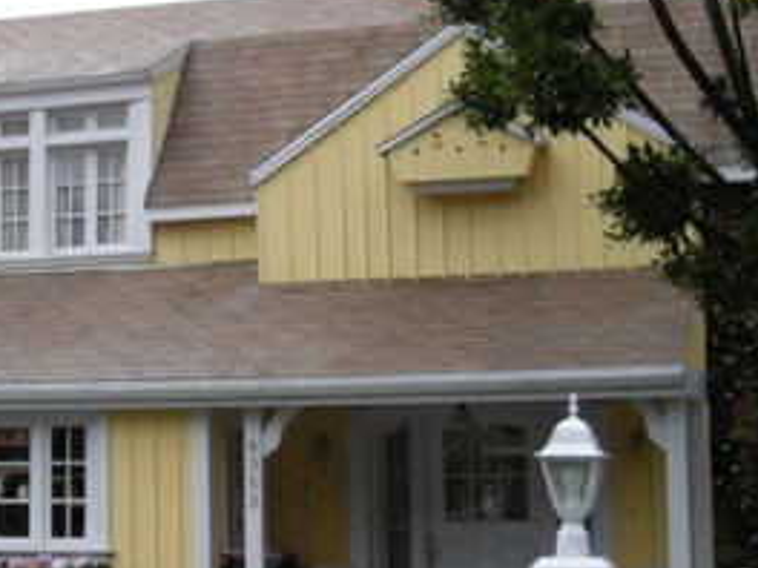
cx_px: 109
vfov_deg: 17.6
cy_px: 258
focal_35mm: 84
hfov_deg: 22.8
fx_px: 1839
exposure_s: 1/297
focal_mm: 7.9
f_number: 2.8
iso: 255
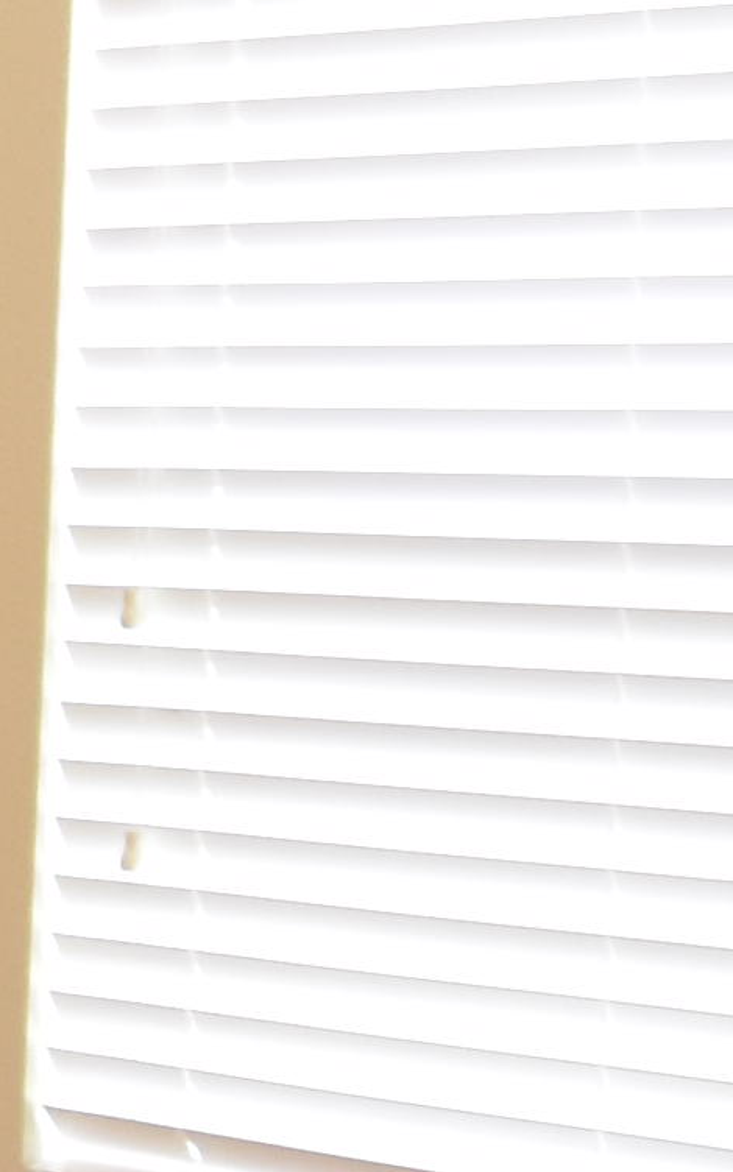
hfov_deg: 9.7
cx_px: -950
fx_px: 3899
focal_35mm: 122
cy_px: 686
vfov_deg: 17.1
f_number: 3.5
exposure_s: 1/45
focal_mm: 10
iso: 800
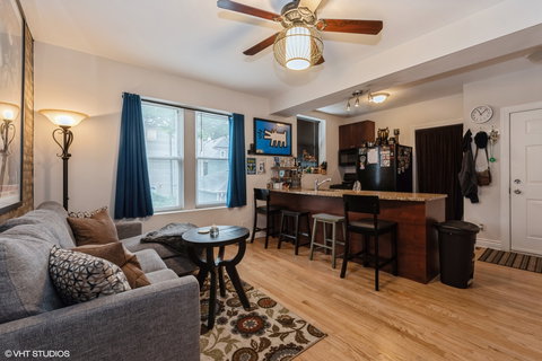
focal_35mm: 15
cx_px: 271
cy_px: 180
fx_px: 226
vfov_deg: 77.3
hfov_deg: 100.4
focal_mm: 15
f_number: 11
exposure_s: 1/6
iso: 250
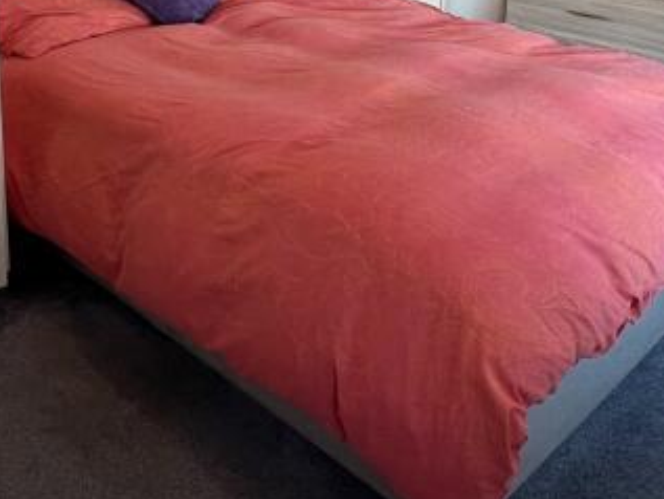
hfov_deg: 44.2
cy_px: -27
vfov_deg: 31.2
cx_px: 226
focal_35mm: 42
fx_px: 806
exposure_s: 1/100
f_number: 1.8
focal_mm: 1.57
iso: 200
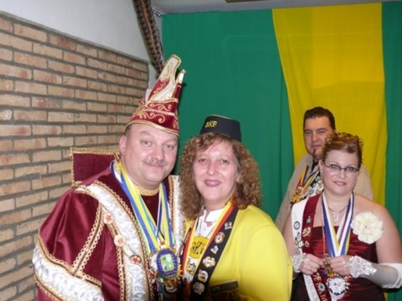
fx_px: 476
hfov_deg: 45.8
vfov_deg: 35.1
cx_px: 201
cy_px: 150
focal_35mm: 41
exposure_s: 1/30
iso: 100
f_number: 2.8
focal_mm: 8.6
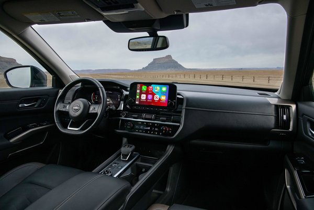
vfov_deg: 53.1
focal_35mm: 24
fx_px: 209
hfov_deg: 73.7
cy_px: 105
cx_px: 157
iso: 2500
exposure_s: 1/640
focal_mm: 24
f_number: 7.1
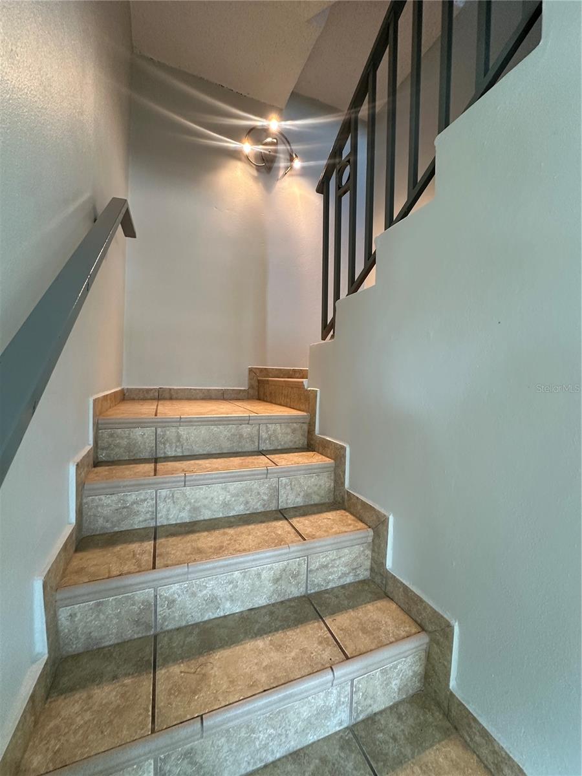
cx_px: 291
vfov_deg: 102.1
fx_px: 314
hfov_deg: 85.7
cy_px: 388
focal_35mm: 14
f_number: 2.2
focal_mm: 2.22
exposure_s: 1/120
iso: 250
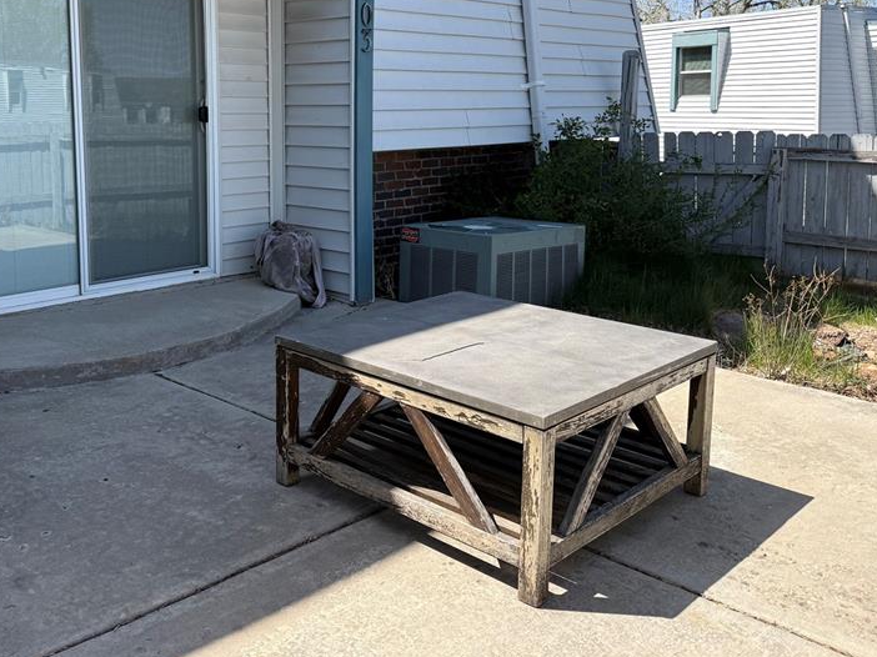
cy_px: 202
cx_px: 302
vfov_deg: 40.0
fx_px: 886
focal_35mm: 35
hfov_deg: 51.8
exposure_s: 1/3145
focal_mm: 6.76
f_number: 1.78
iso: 100
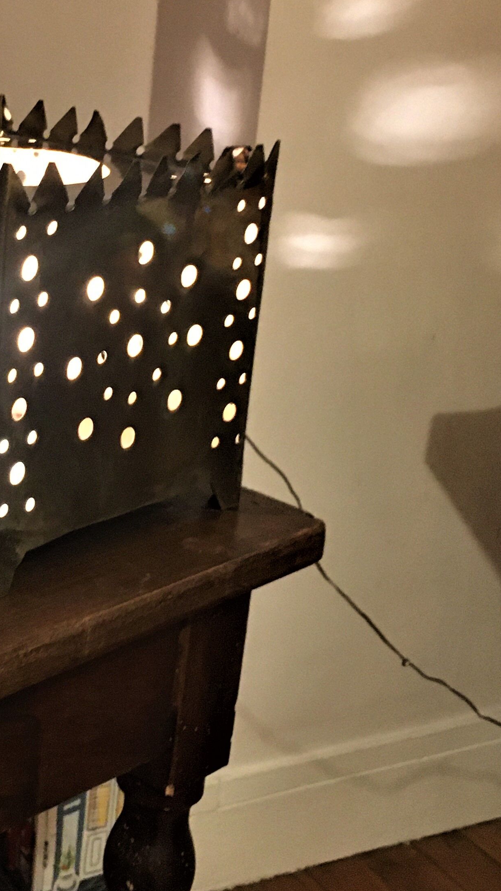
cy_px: 304
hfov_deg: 20.2
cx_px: 33
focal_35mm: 58
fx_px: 1370
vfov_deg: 35.7
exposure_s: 1/17
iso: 400
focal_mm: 4.15
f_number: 2.2
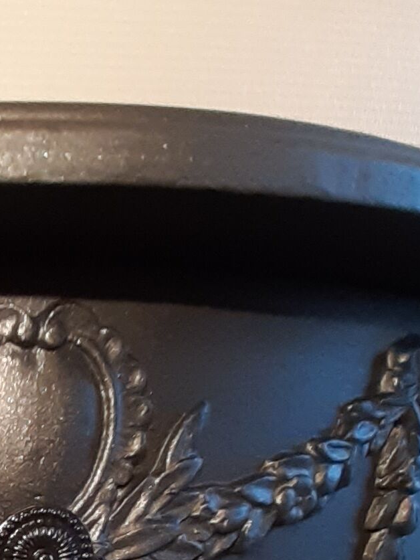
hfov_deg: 30.1
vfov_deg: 35.5
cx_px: -98
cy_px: 690
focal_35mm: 40
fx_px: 647
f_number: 2.2
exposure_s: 1/33
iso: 160
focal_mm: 1.13
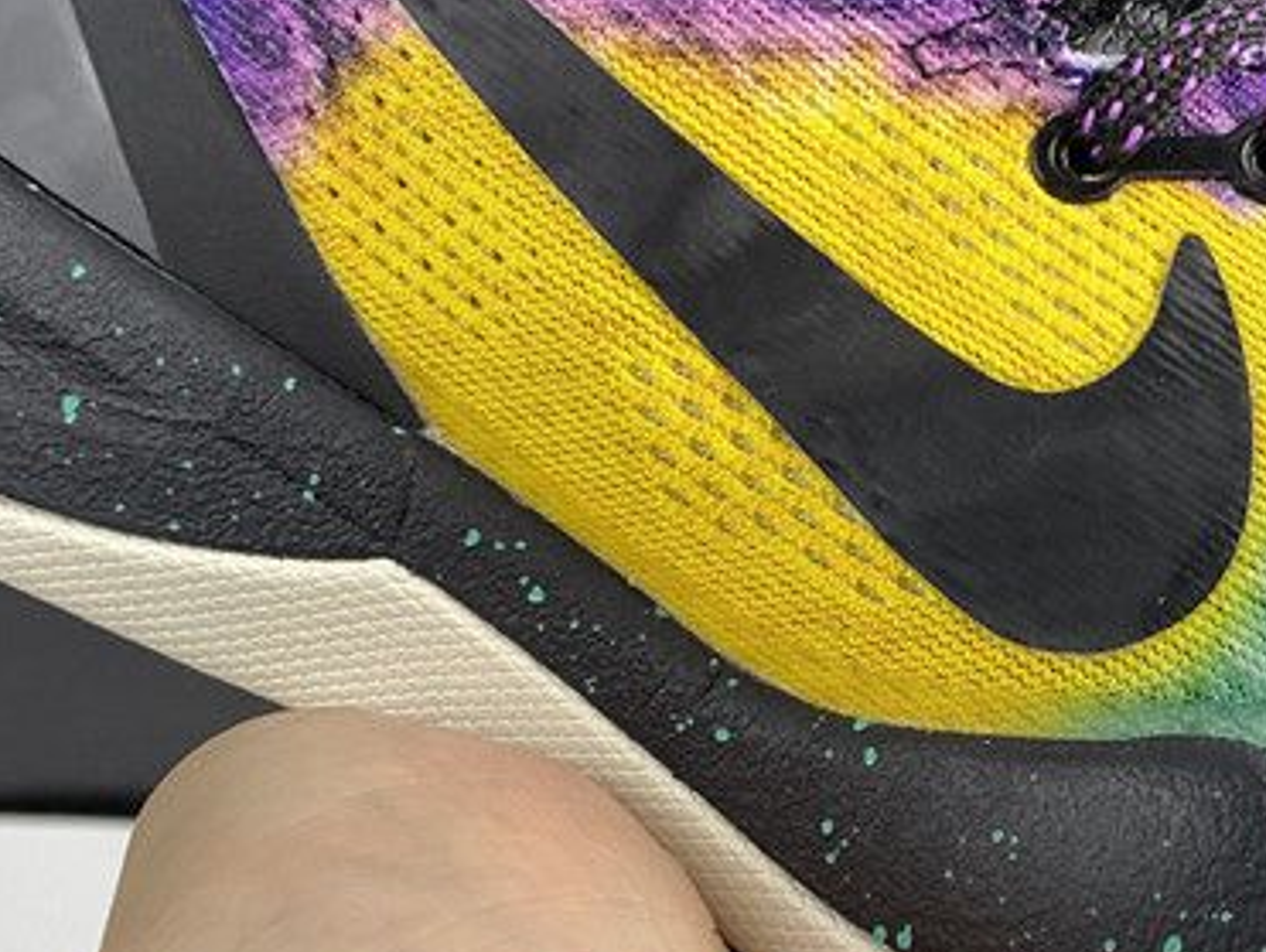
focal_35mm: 70
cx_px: 1095
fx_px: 2563
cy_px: 590
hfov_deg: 27.0
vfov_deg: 21.0
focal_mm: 4.25
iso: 64
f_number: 1.8
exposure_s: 1/100
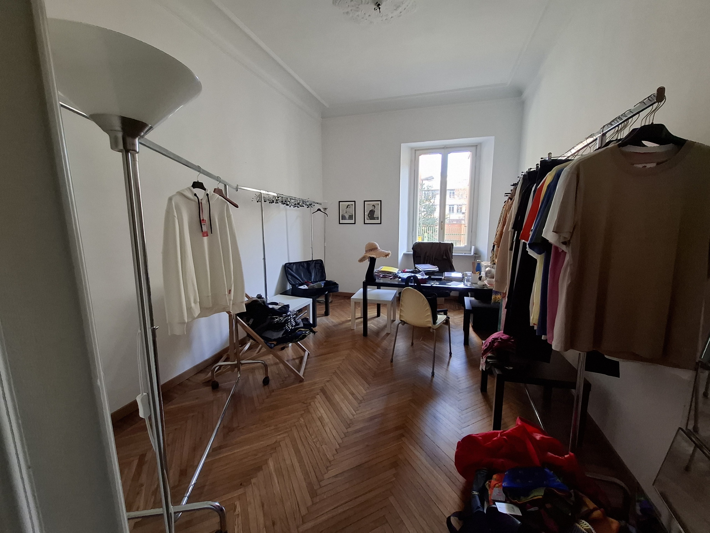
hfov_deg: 106.2
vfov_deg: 89.9
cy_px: 266
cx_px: 355
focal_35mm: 13
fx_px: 267
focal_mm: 1.74
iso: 200
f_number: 2.2
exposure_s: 1/33
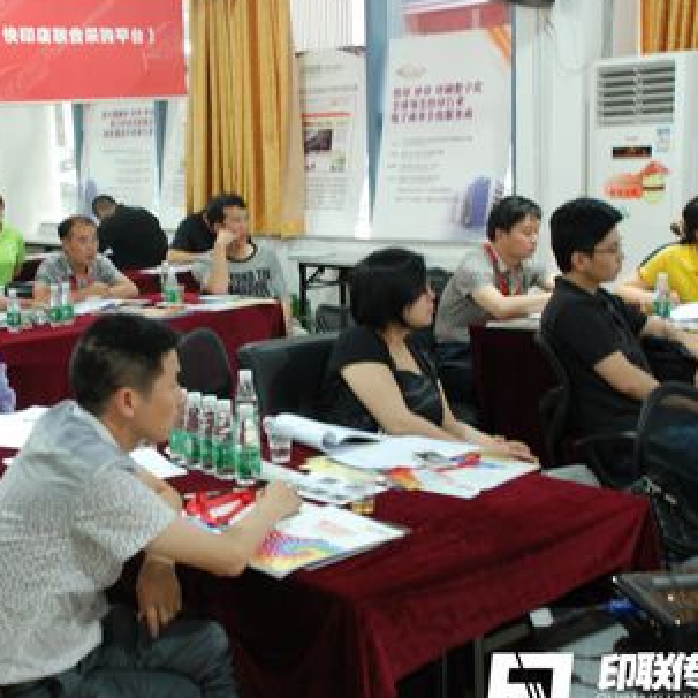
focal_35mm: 59
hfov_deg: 28.9
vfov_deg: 29.1
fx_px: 1346
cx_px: 230
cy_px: 369
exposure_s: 1/8
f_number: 4.5
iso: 400
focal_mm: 28
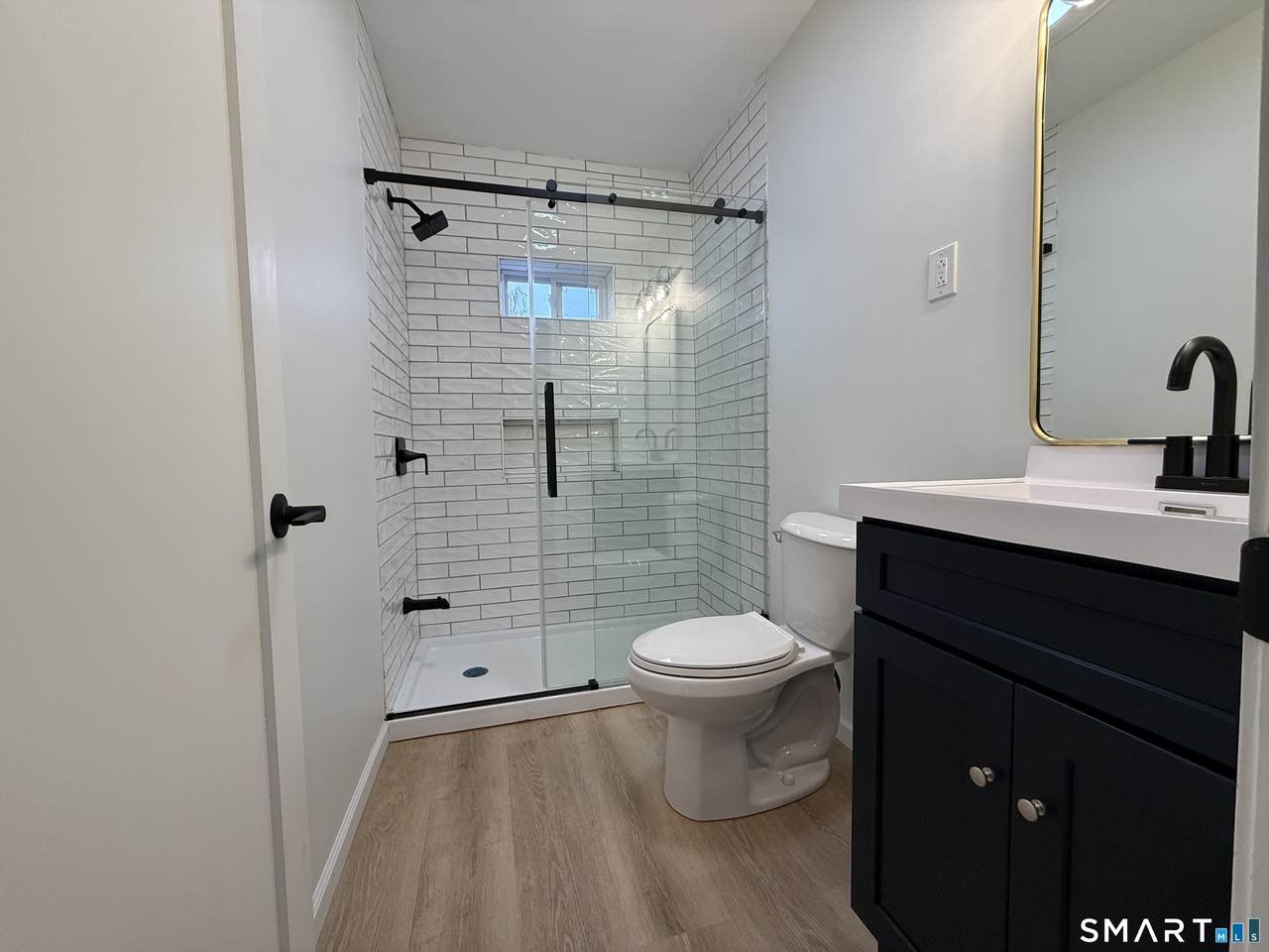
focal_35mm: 14
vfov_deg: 85.7
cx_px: 634
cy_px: 476
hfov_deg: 102.1
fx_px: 513
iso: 100
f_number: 2.2
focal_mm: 2.22
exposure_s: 1/120
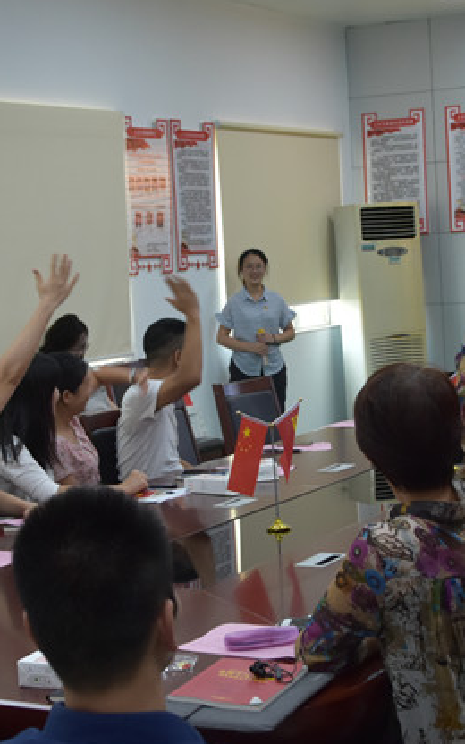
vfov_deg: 27.5
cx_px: 299
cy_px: 388
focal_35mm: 75
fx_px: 1521
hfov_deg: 17.4
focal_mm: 24
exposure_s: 1/100
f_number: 5
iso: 800
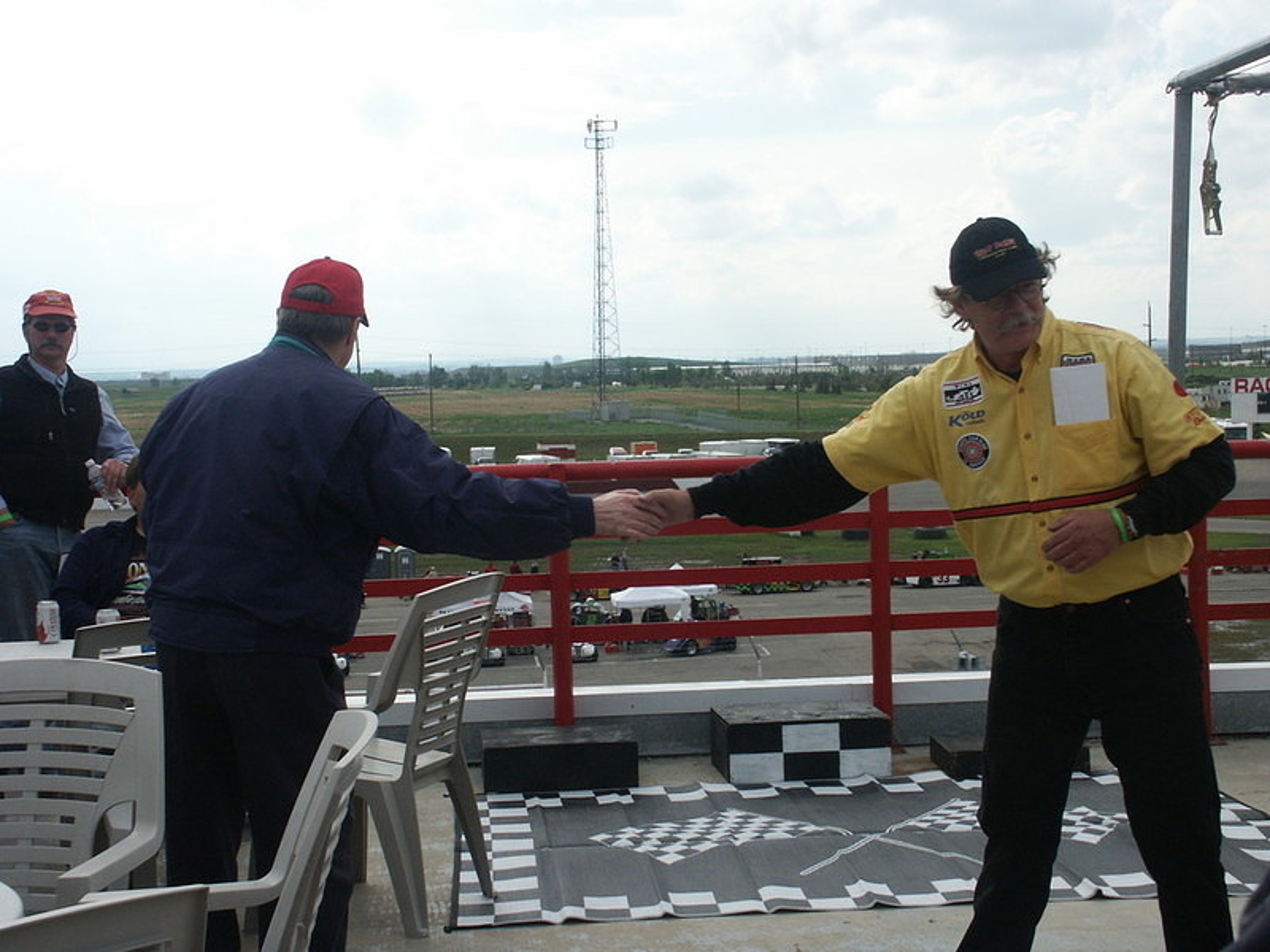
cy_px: 476
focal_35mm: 73
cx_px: 635
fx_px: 2678
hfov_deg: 26.7
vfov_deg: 20.2
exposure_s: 1/500
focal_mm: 18.17
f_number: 8
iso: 100
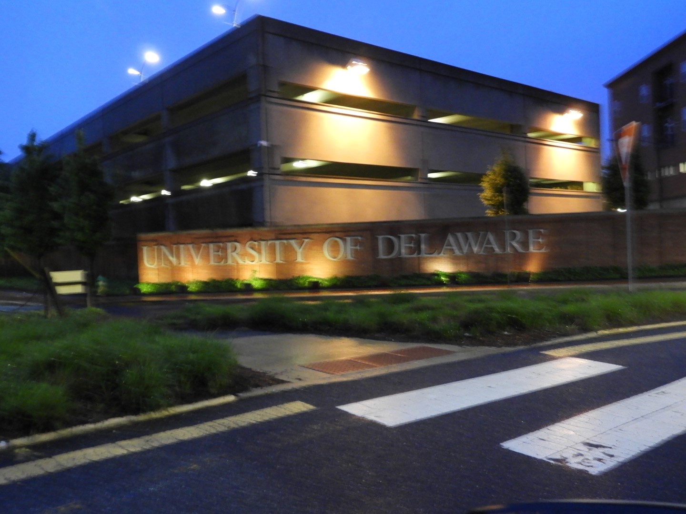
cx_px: 343
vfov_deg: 46.8
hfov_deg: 60.0
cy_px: 257
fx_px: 595
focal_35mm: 30
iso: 800
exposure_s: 1/4
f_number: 3.5
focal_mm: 5.4
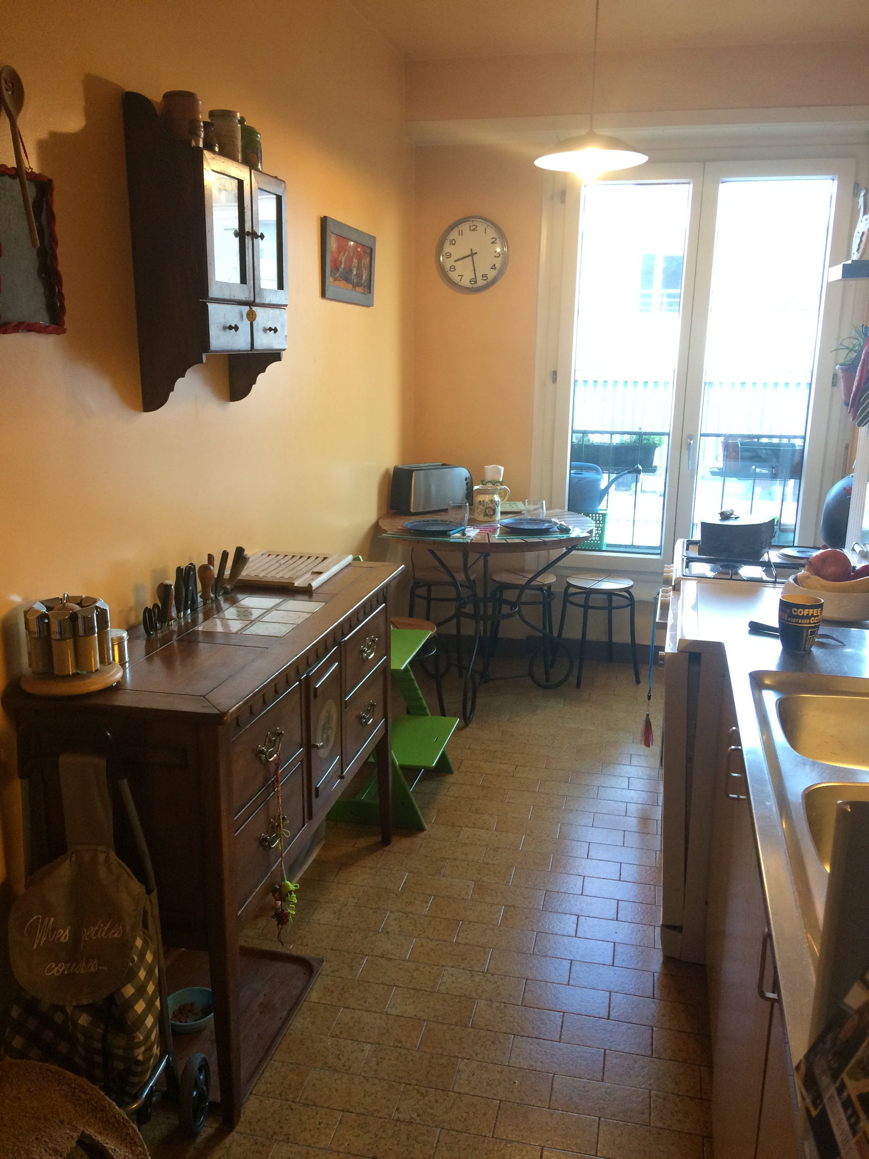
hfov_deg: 48.2
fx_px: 971
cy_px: 580
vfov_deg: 61.7
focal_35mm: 29
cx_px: 434
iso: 80
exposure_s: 1/33
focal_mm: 4.15
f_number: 2.2
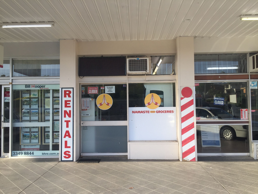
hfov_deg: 61.7
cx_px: 129
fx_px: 216
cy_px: 97
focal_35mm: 29
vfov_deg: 48.2
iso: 32
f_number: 2.2
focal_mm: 4.15
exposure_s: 1/520
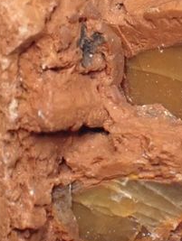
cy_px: 66
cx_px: 140
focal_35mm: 374
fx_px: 2616
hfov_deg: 4.0
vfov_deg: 5.3
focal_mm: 18
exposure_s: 1/200
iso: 800
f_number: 4.9
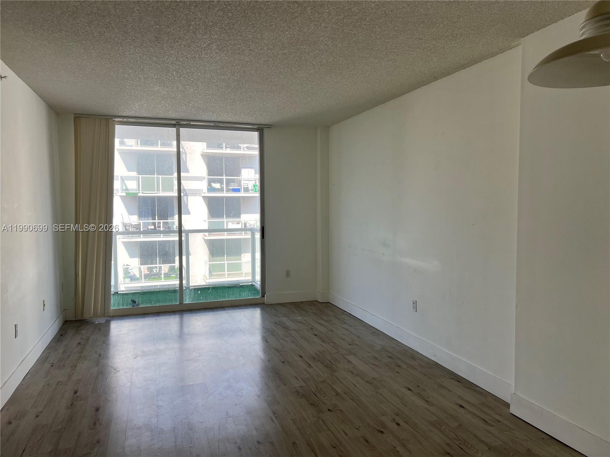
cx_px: 305
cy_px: 228
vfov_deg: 53.1
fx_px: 458
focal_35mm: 26
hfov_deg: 67.3
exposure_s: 1/438
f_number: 1.5
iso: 50
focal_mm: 5.7
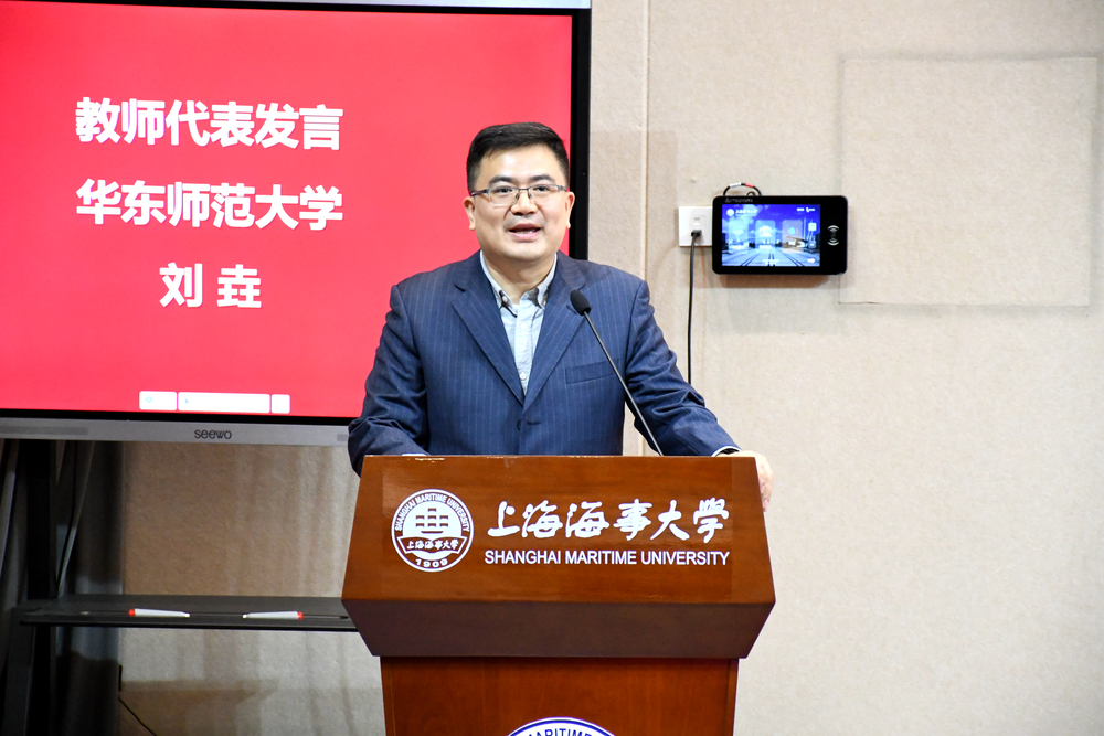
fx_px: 4600
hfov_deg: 13.7
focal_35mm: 150
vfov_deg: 9.2
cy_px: 368
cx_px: 552
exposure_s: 1/160
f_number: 5.6
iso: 8000
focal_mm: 100
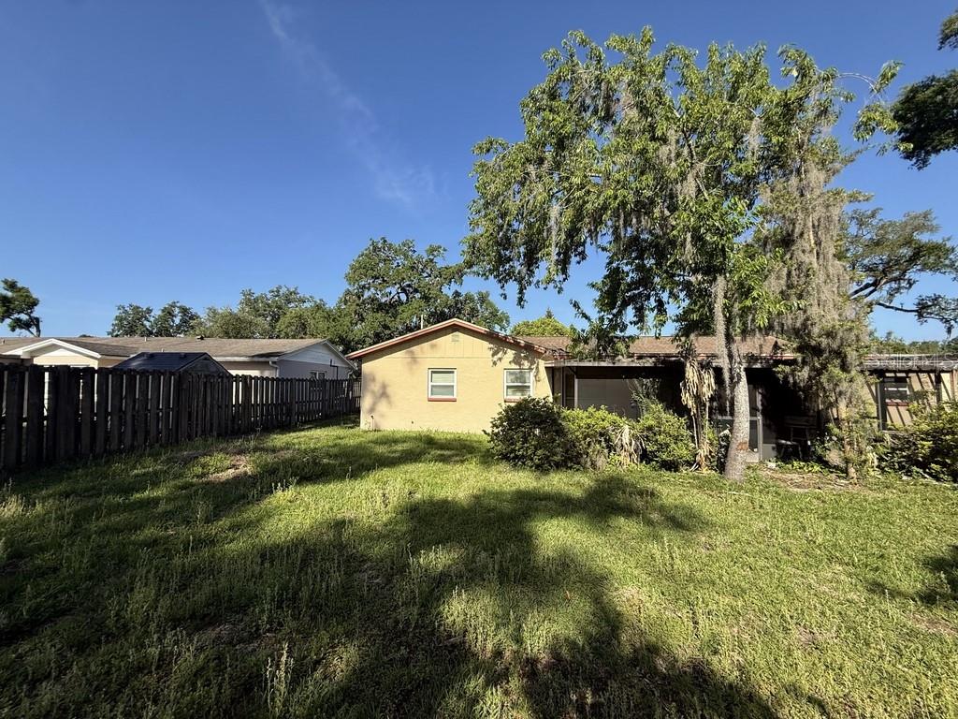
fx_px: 387
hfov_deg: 102.1
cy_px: 360
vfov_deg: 85.7
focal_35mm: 14
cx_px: 479
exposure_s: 1/1613
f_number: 2.2
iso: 50
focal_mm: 2.22
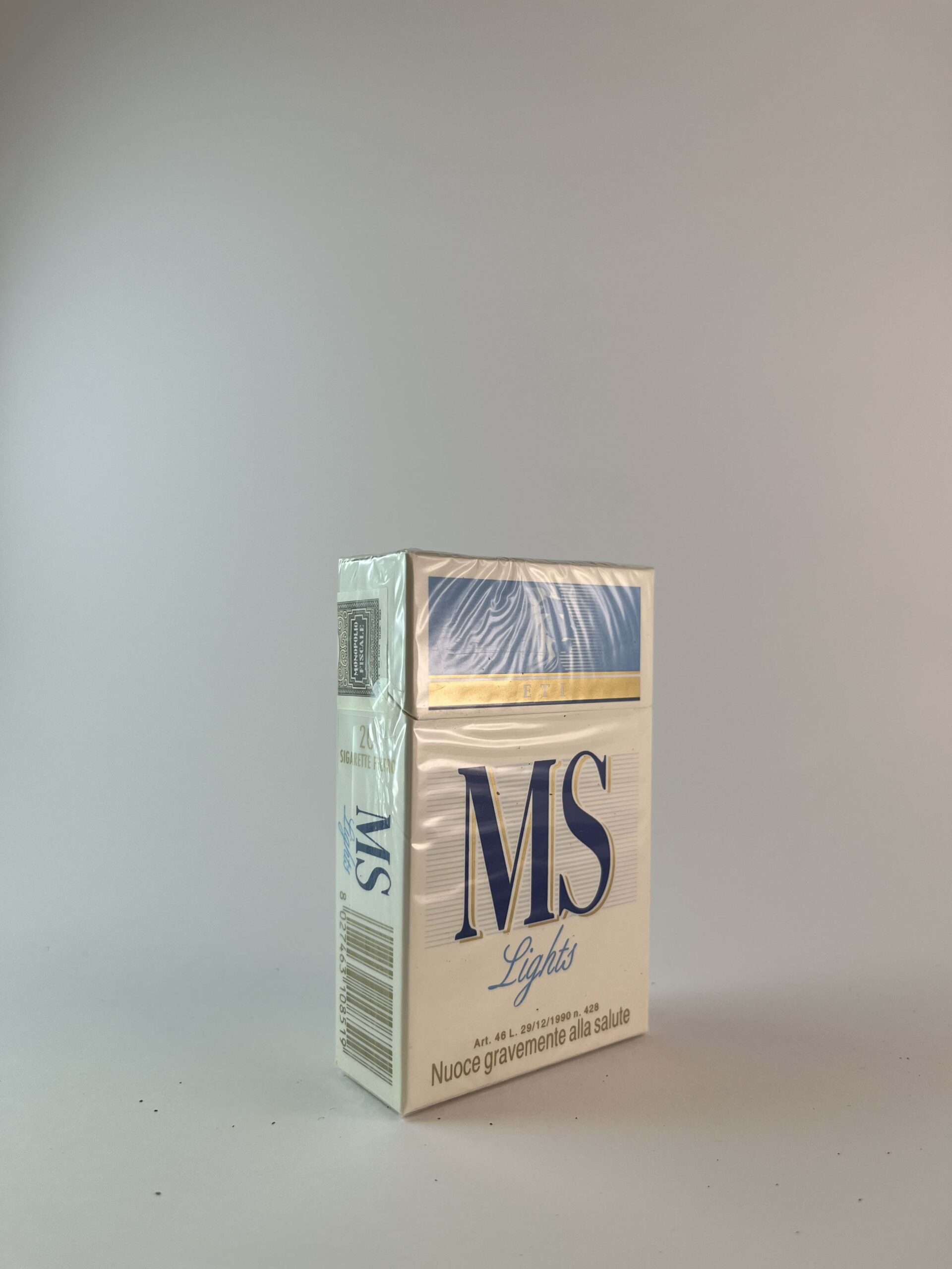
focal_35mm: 26
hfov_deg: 53.1
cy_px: 634
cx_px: 476
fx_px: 953
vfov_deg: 67.3
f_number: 1.6
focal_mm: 5.1
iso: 50
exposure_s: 1/467
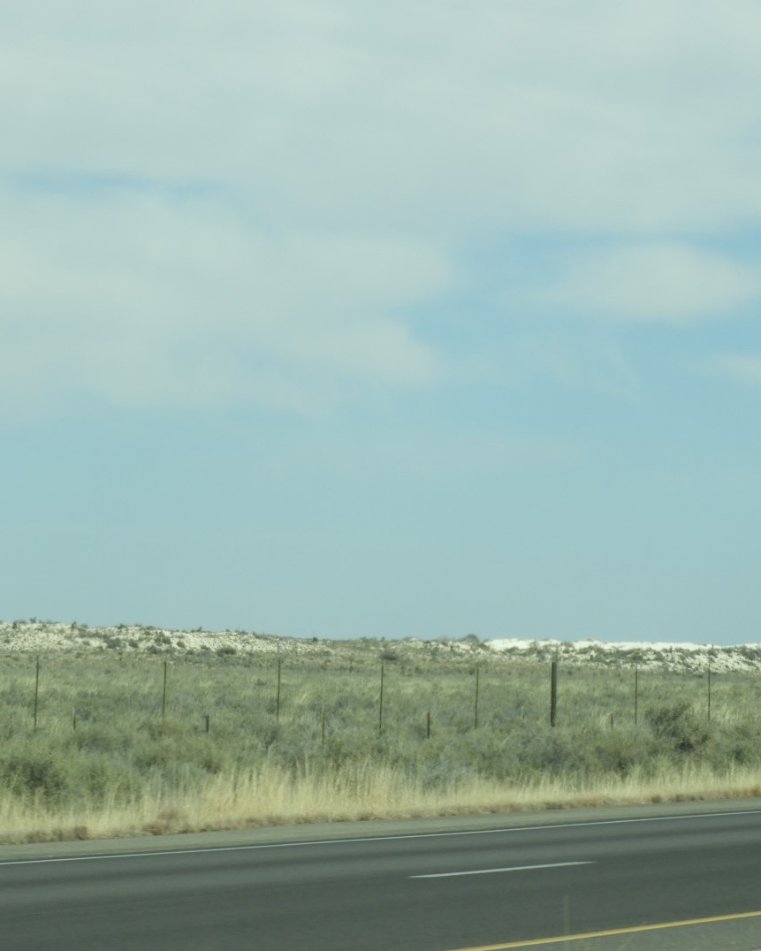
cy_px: 476
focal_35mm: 196
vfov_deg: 9.9
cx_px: 446
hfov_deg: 7.9
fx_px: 5517
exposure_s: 1/640
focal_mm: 26.9
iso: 100
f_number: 5.2
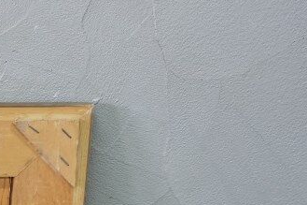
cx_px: -278
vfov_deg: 9.2
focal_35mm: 143
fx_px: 1219
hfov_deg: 12.8
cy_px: 350
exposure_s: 1/38
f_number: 4
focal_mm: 24.7
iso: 2000
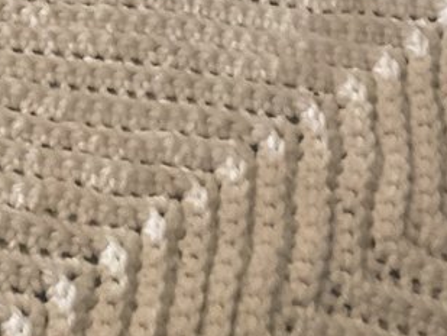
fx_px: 1834
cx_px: 20
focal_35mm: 142
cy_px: -263
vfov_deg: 9.9
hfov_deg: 13.7
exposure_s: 1/60
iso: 100
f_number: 1.8
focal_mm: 3
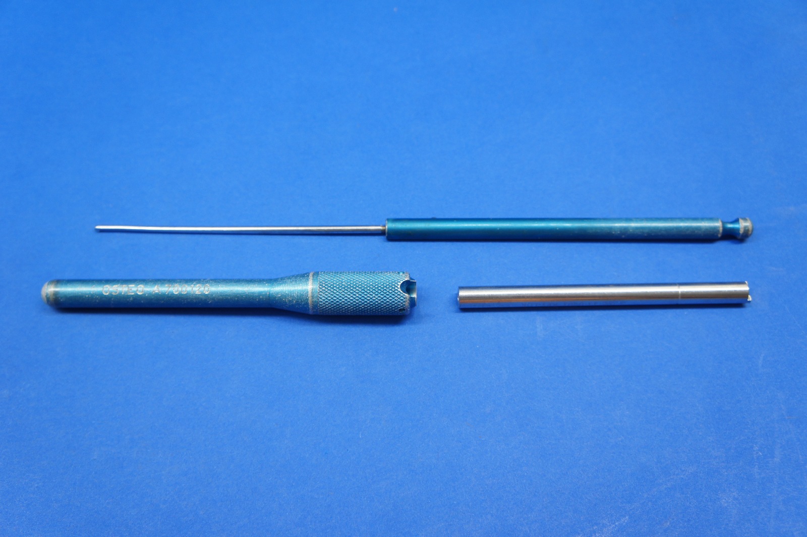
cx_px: 404
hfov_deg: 49.6
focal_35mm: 39
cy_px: 268
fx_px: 874
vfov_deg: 34.2
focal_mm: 26
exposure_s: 1/40
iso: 200
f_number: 4
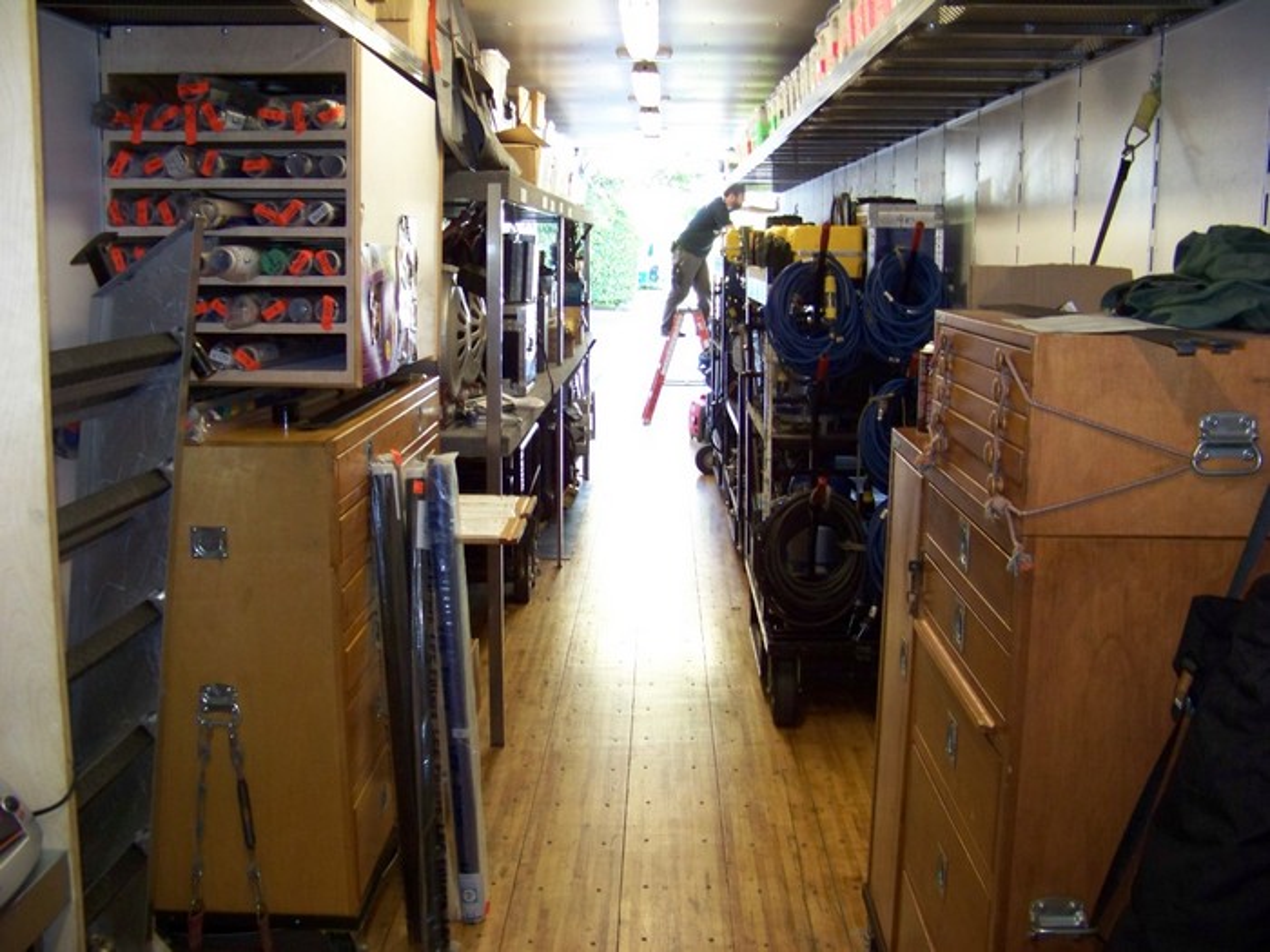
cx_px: 635
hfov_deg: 51.4
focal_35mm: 36
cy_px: 476
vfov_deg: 39.7
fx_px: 1321
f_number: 2.8
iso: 200
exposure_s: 1/30
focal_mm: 5.85
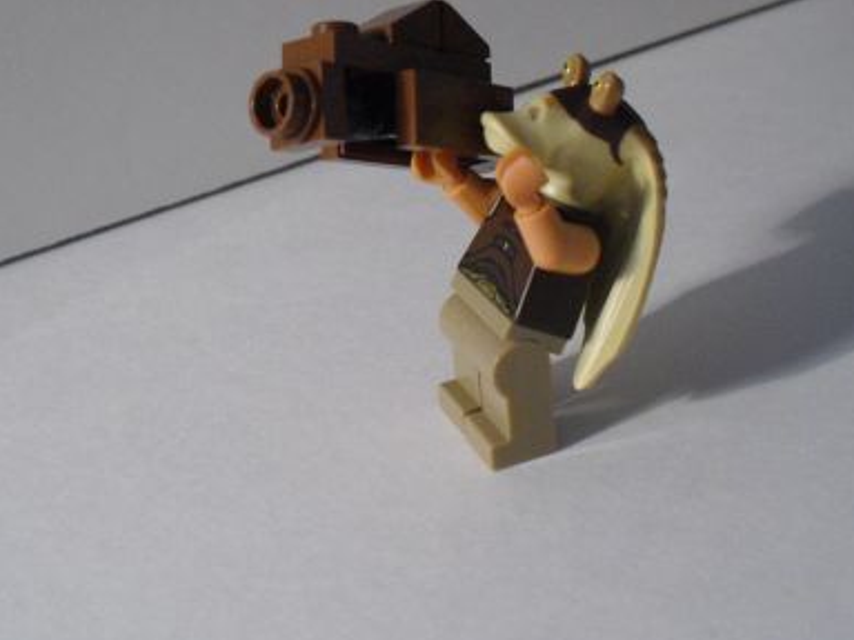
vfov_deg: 24.3
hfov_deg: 32.2
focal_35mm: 60
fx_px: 1480
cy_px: 211
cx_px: 460
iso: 400
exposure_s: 1/80
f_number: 3.1
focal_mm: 6.3
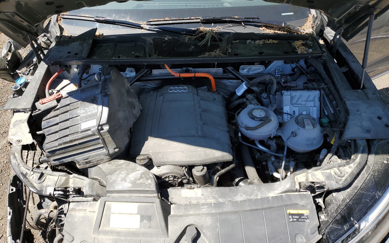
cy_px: 125
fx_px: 297
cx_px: 197
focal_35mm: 28
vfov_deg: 44.5
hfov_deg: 66.5
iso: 50
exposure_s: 1/1250
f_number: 1.5
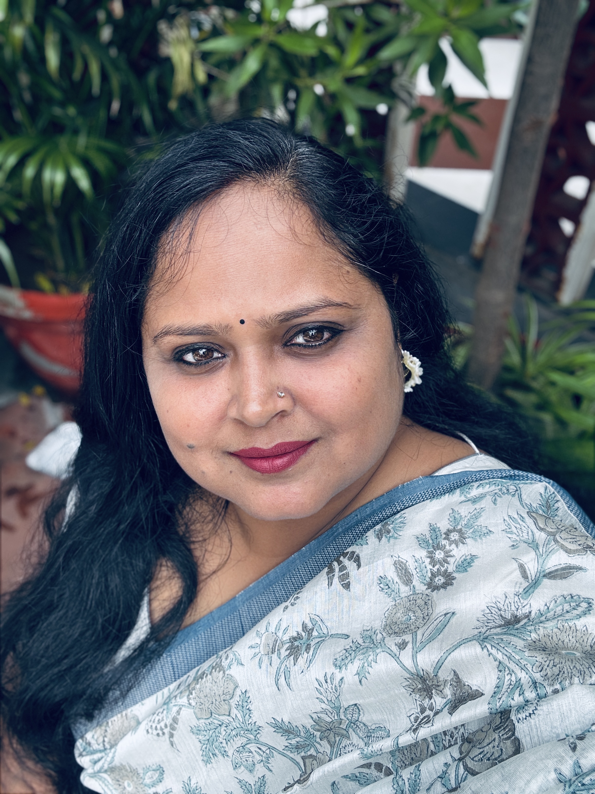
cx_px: 298
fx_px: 688
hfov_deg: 46.8
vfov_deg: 60.0
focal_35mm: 30
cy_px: 397
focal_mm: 2.69
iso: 20
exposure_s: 1/121
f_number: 1.9
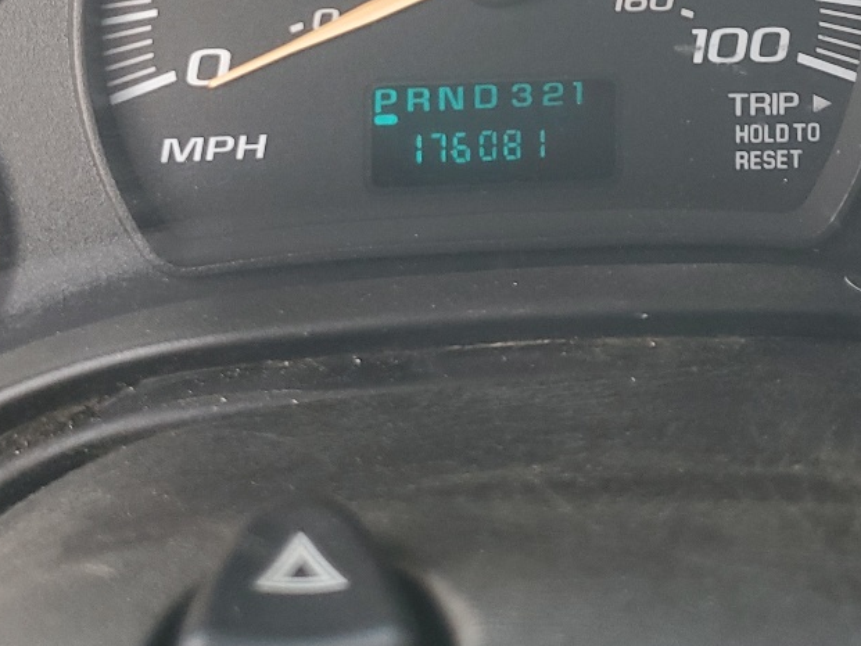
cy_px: -130
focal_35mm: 67
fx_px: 1667
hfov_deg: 29.0
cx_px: 448
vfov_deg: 20.5
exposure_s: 1/120
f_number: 1.5
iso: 68
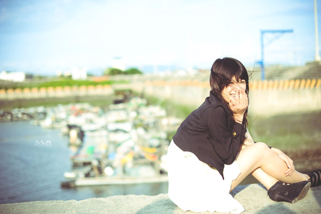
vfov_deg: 26.9
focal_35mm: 50
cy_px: 107
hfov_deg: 39.6
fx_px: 445
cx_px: 160
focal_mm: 50
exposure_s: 1/5000
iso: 200
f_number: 1.8
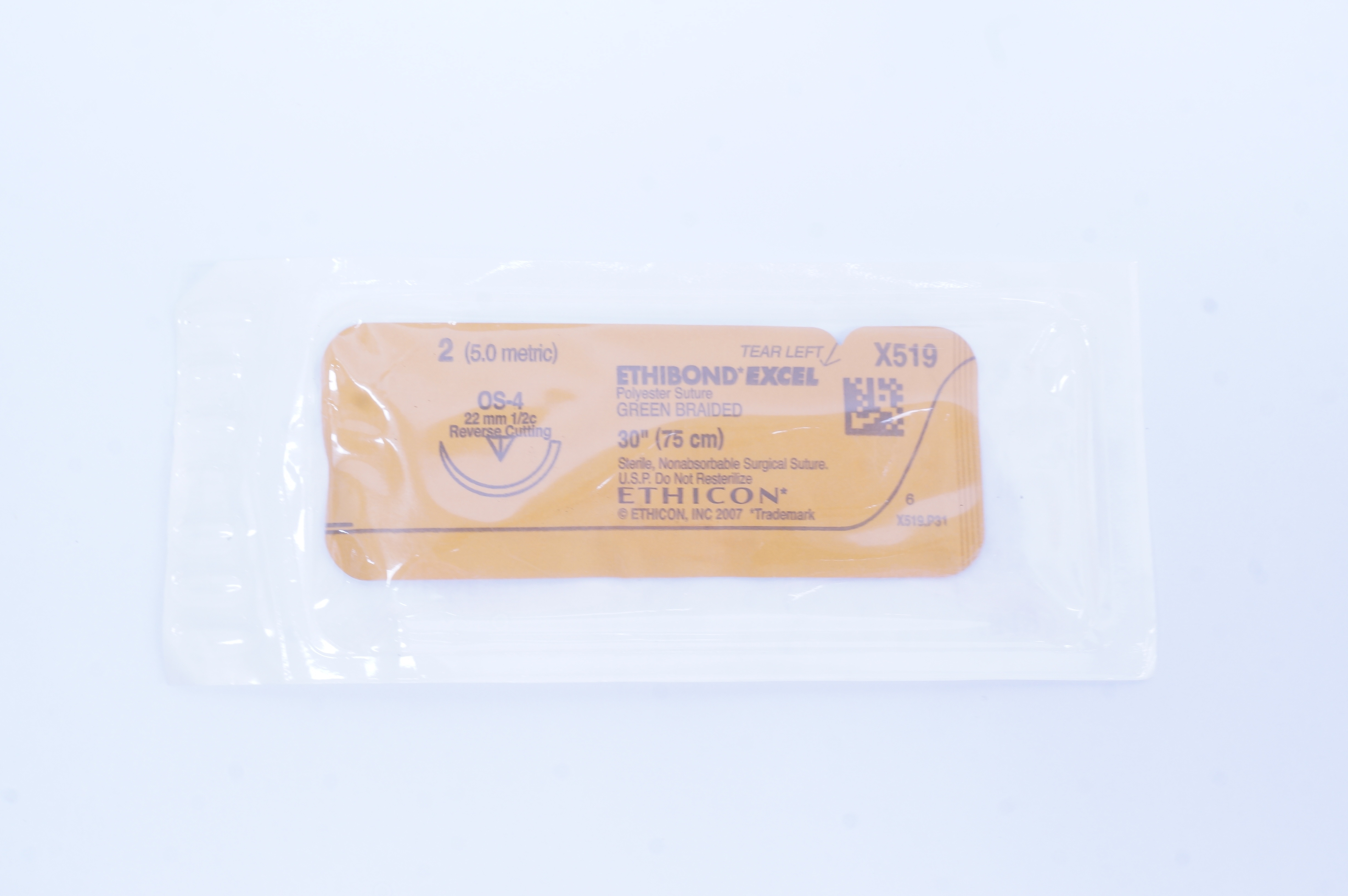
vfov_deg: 23.7
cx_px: 674
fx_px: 2132
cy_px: 448
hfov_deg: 35.1
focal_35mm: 57
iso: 400
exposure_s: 1/10
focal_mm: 38
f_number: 13
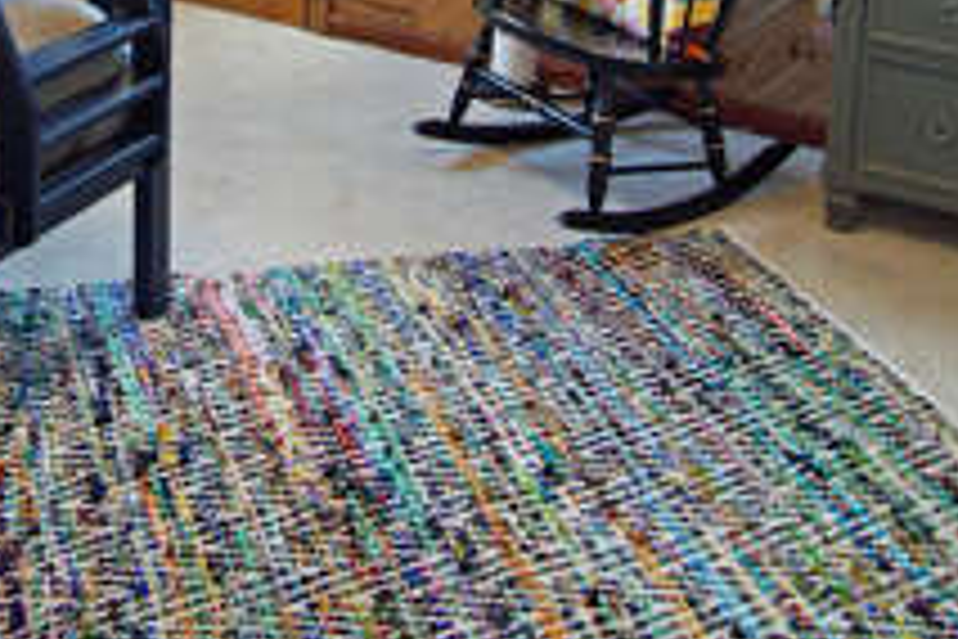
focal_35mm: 54
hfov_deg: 35.6
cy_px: -266
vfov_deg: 21.7
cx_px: 184
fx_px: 1437
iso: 400
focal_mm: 10
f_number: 4
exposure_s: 1/60
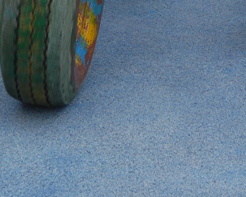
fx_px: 1472
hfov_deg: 9.4
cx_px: 310
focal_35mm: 202
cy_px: -131
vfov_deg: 7.5
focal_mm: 31
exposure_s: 1/250
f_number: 8
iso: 200
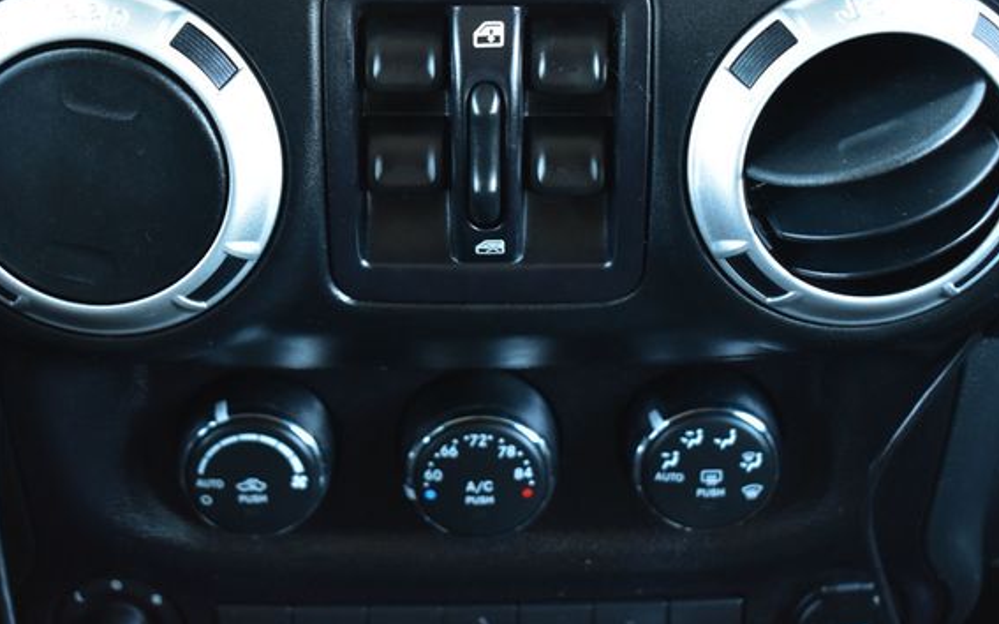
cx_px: 472
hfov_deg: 29.8
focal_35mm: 69
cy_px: 252
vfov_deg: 18.8
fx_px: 1878
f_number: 5
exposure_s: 1/13
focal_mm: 40
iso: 1600
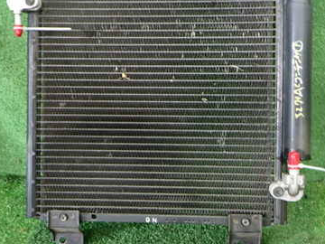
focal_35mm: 50
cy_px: 93
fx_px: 469
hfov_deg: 38.2
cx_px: 176
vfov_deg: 29.0
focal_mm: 5.4
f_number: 2.3
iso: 800
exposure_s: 1/30
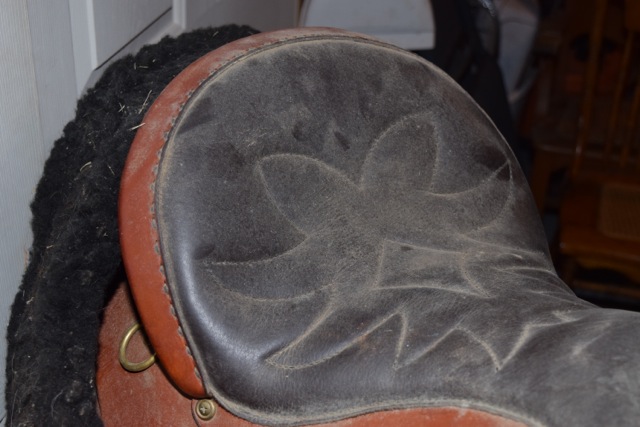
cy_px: 214
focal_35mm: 51
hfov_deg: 38.9
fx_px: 907
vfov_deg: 26.5
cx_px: 320
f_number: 5.6
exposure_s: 1/125
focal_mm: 34
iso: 800
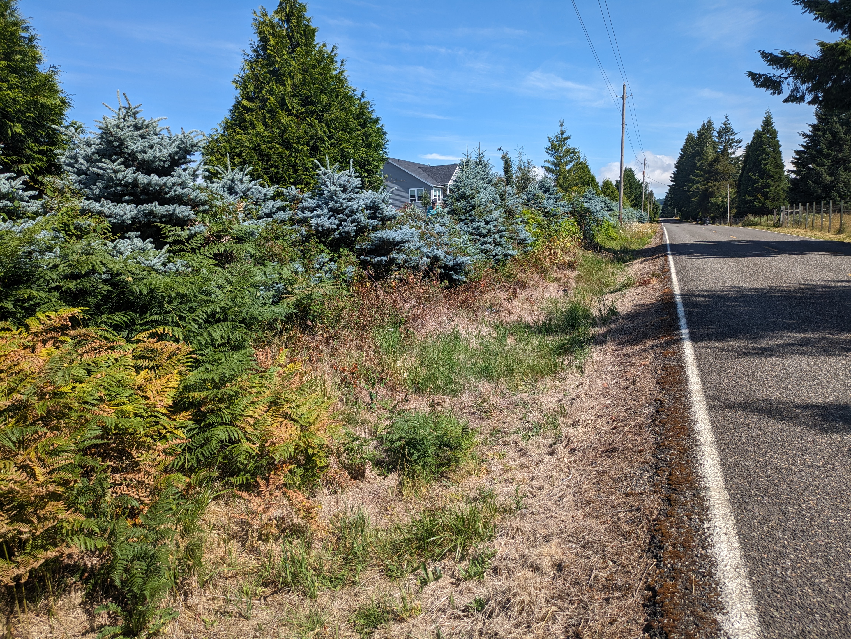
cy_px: 320
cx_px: 426
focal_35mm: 25
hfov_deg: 69.4
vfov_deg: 54.9
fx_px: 615
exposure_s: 1/1821
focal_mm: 5.43
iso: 46
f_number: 1.89
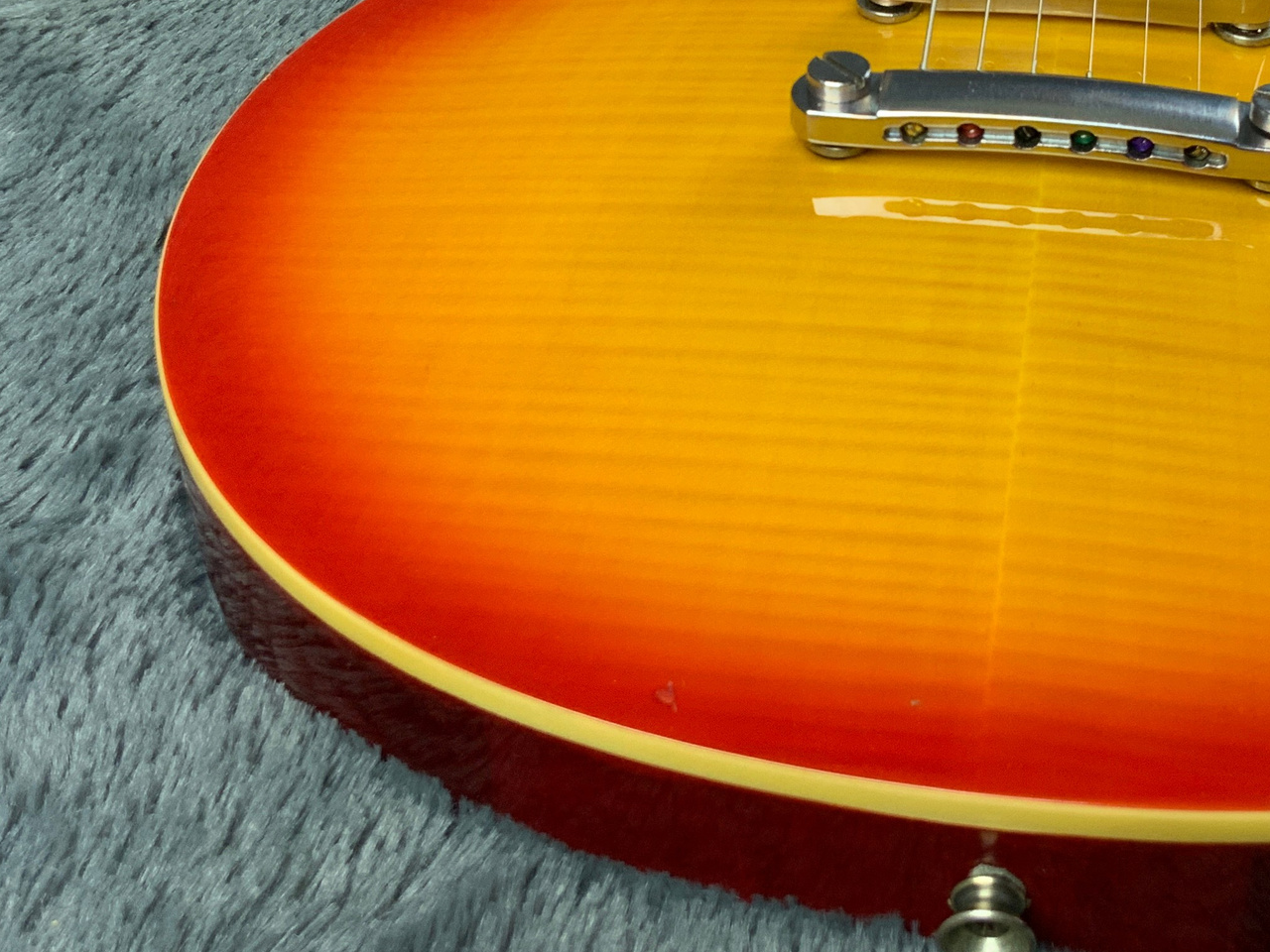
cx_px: 876
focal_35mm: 58
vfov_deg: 24.8
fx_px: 2128
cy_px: 197
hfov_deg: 32.9
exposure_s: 1/50
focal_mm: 3
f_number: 1.8
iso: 50
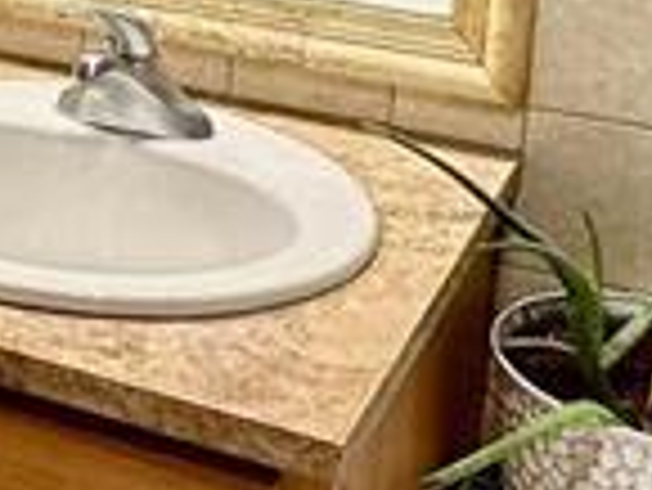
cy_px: -184
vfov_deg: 14.2
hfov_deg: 18.3
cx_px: -229
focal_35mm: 99
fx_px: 1866
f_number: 2.2
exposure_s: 1/120
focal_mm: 2.22
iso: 200
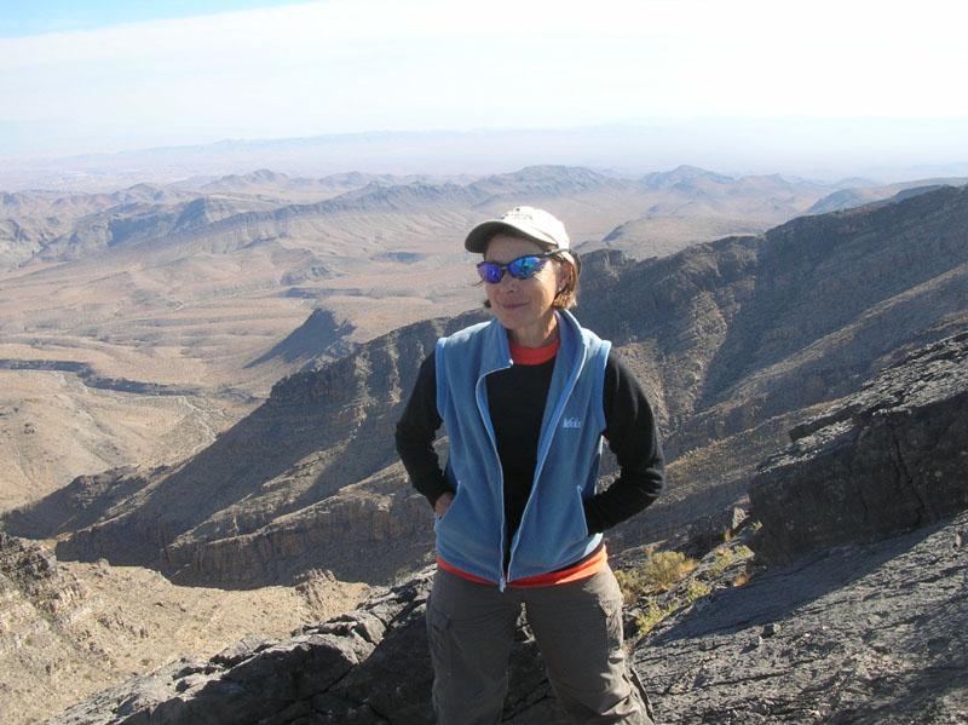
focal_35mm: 35
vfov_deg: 40.7
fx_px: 978
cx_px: 484
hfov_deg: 52.7
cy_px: 362
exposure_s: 1/162
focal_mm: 5.8
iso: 50
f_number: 5.6
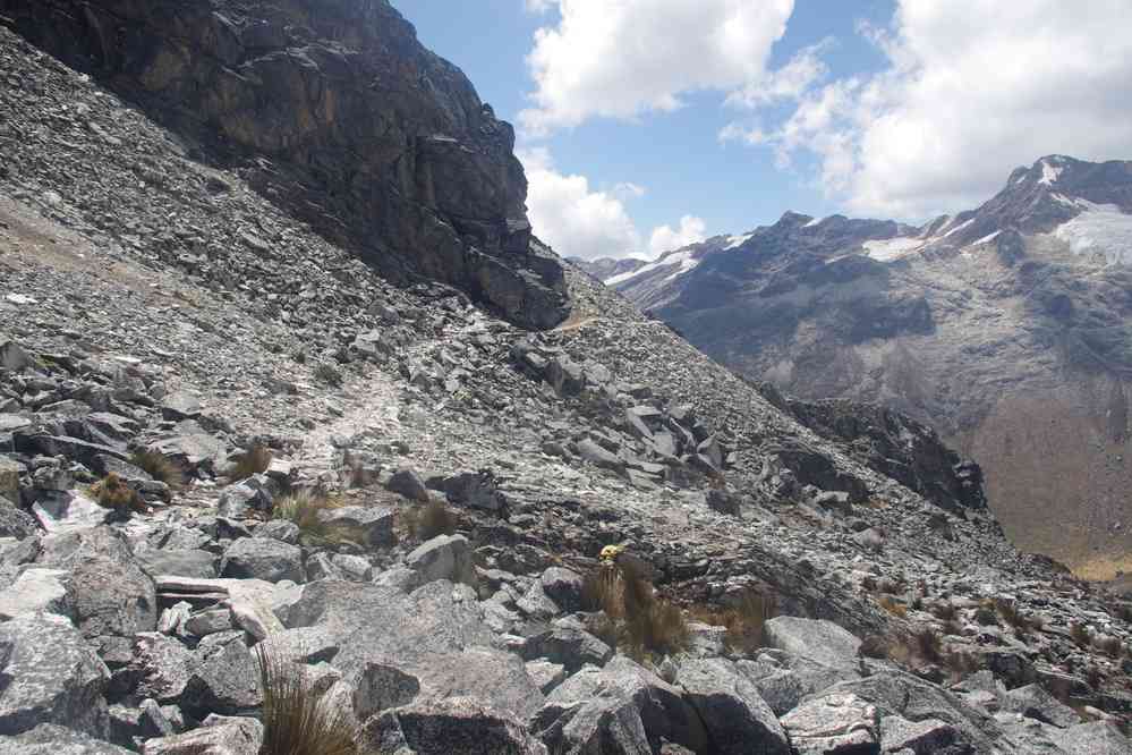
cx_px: 566
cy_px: 378
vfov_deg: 47.9
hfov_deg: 67.4
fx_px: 849
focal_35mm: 27
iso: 200
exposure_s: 1/100
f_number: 11
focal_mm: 18
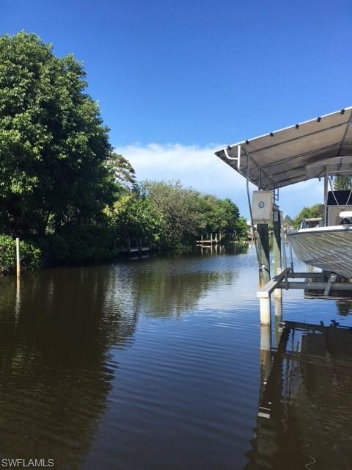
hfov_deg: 48.2
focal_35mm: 29
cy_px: 235
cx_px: 176
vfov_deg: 61.7
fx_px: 393
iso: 25
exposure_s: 1/1115
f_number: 2.2
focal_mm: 4.15
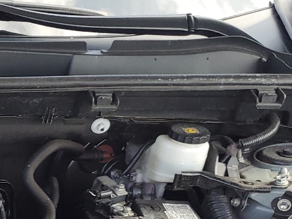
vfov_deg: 15.2
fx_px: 793
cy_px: 255
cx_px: -150
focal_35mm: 94
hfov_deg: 18.4
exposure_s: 1/312
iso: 50
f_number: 1.5
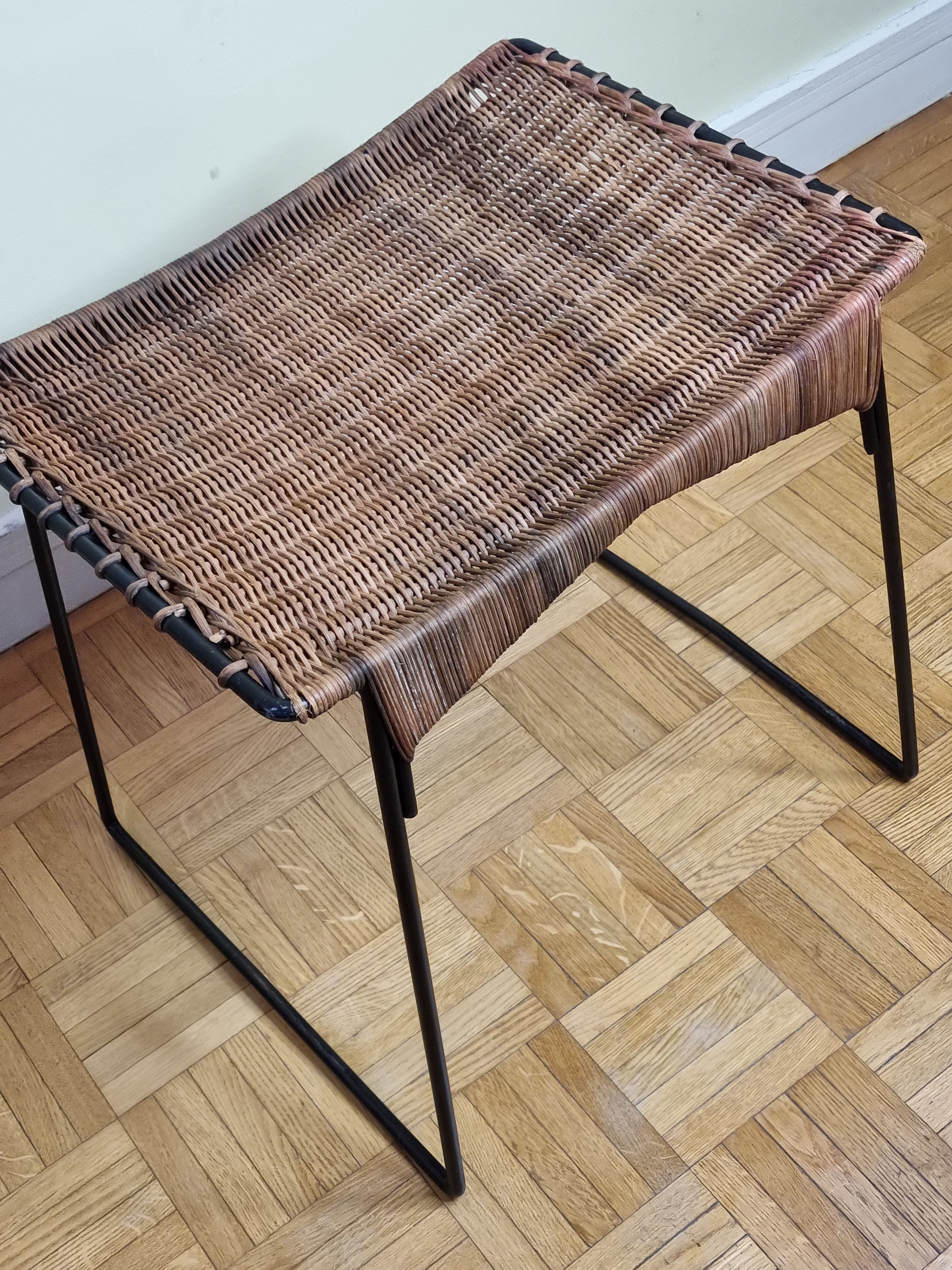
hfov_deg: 53.1
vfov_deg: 67.3
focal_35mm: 26
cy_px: 635
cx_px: 476
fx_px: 953
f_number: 1.8
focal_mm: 5.4
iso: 250
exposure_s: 1/100
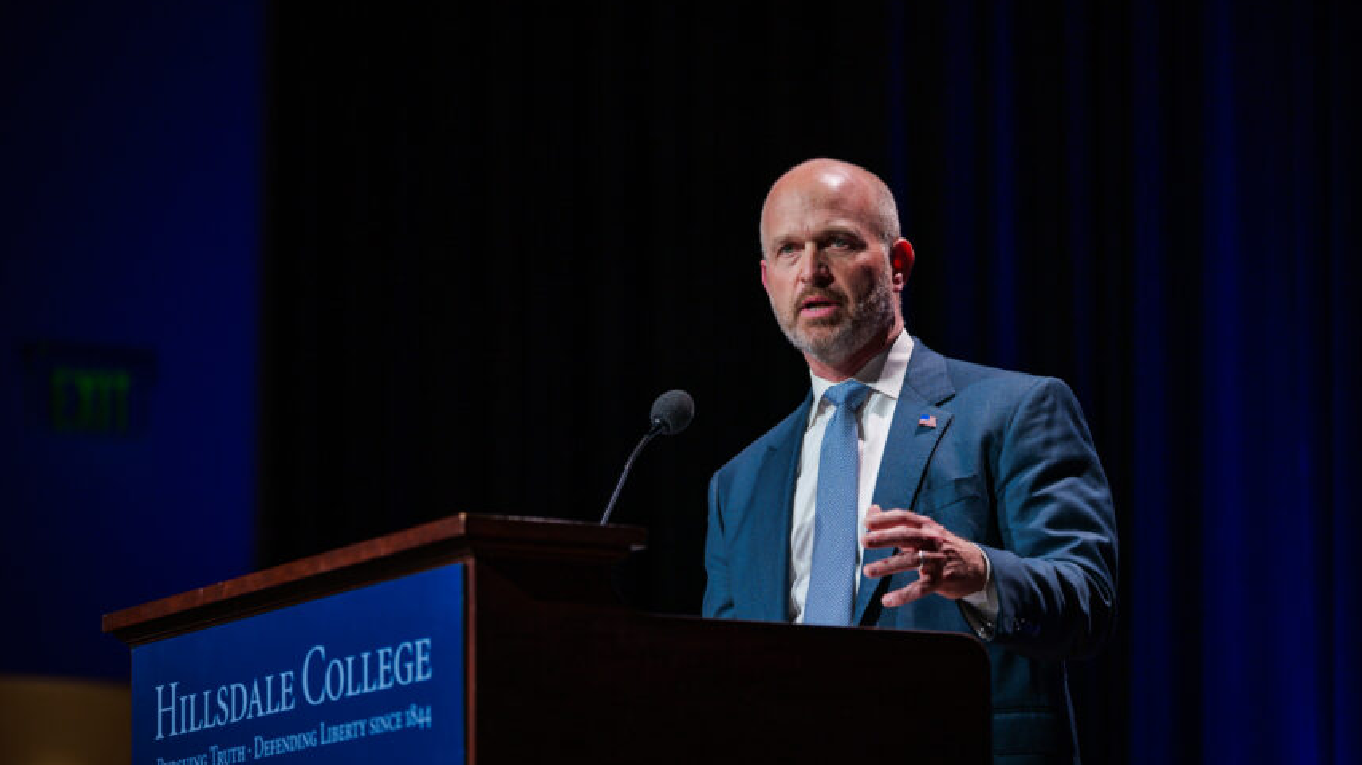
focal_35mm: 155
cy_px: 410
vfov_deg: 7.8
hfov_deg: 13.9
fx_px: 5597
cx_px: 684
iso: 200
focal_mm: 147
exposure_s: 1/60
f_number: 2.8
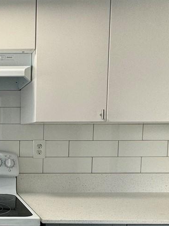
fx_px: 300
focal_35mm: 46
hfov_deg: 27.1
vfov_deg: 40.5
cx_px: -43
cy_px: 159
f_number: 2.2
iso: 125
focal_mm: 2.22
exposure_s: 1/120
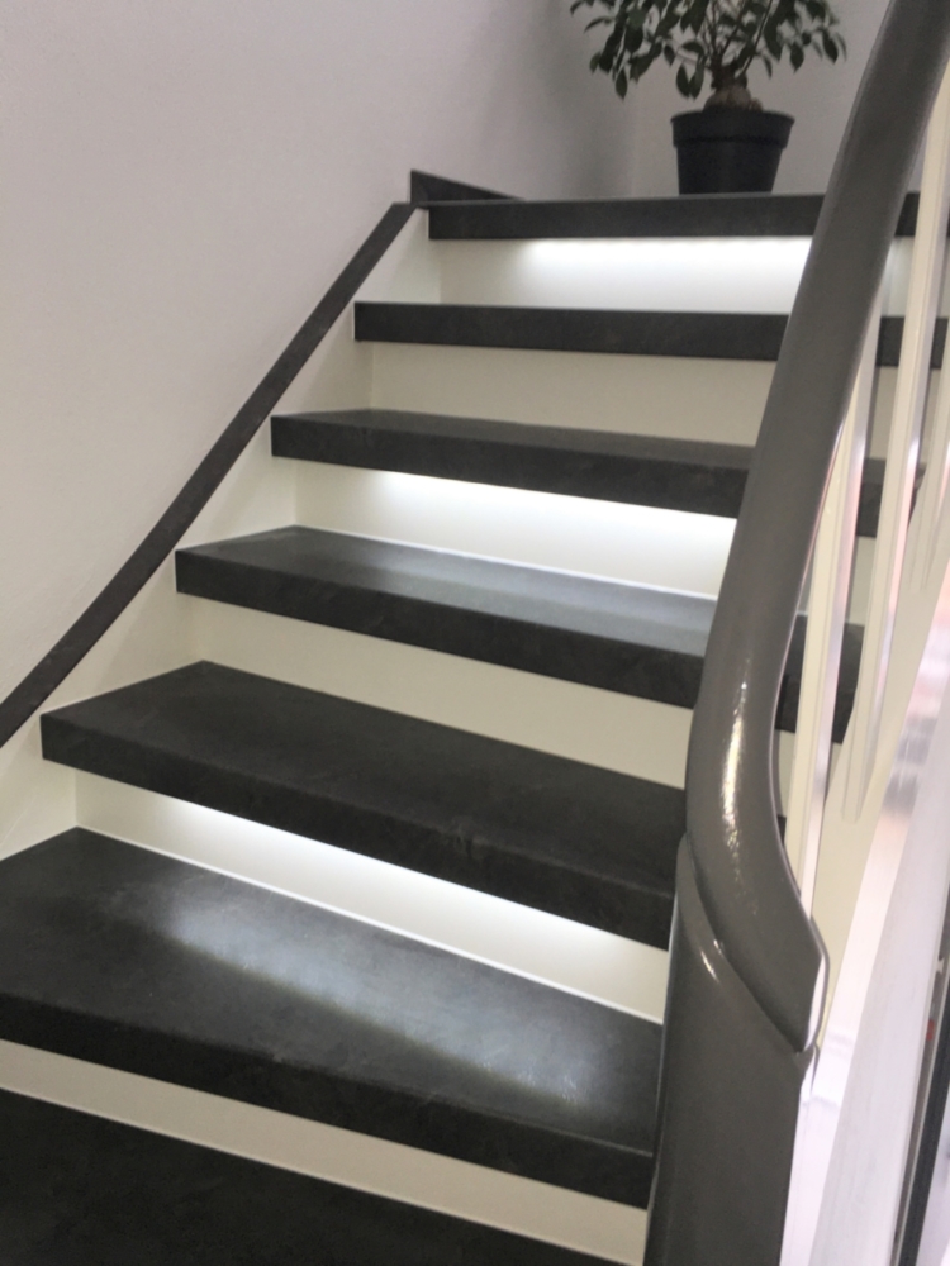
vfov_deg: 61.7
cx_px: 475
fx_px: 1061
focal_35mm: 29
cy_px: 633
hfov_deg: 48.2
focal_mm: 4.15
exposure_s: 1/33
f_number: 2.2
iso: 32
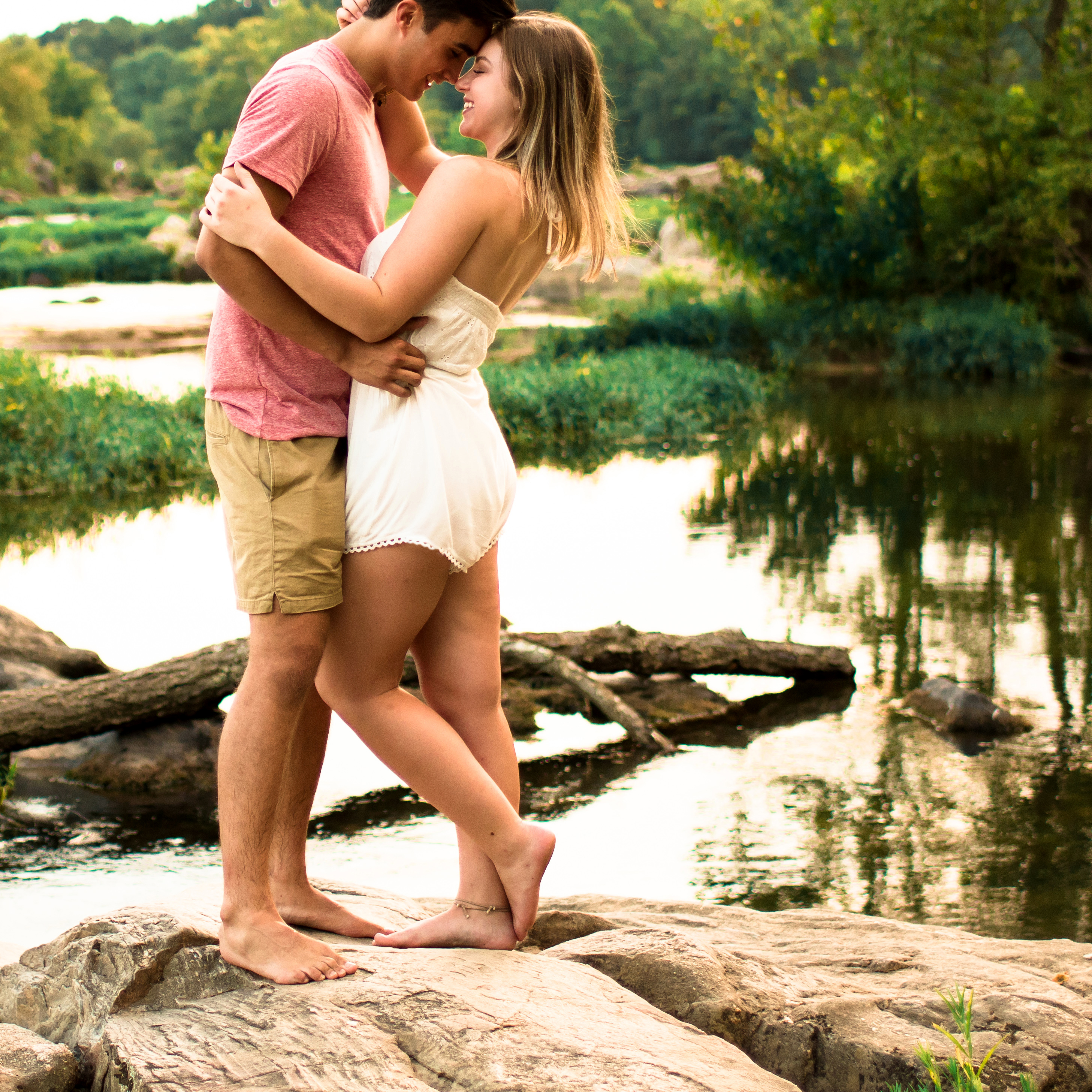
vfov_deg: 18.9
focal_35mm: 92
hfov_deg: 18.8
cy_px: 363
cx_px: 291
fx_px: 3279
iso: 250
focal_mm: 35
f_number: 1.8
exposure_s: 1/500
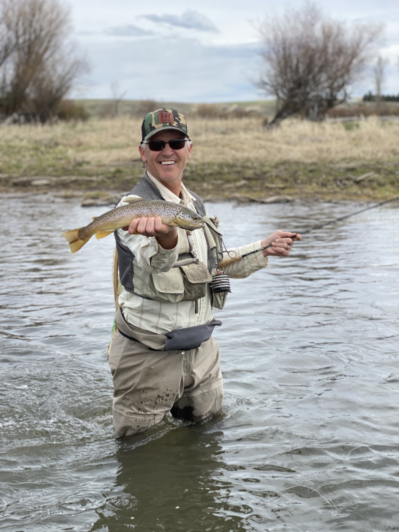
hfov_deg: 28.0
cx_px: 200
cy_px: 266
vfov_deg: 36.8
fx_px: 799
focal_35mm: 52
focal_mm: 6
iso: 20
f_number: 2
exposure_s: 1/1065
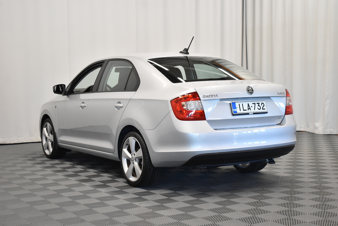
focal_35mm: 57
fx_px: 536
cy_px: 113
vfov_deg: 23.8
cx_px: 169
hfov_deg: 35.0
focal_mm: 38
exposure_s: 1/60
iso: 1100
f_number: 4.8
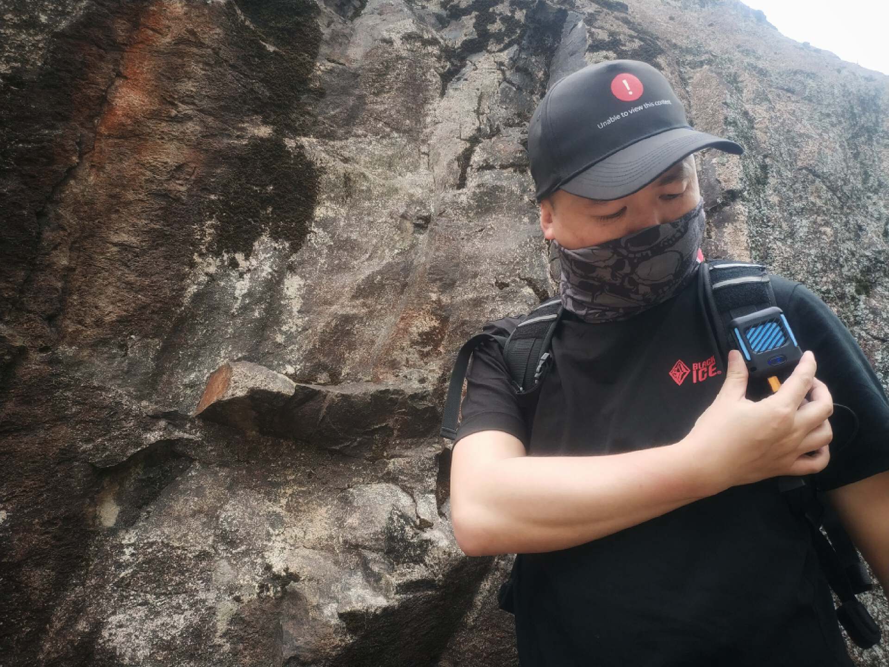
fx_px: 822
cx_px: 444
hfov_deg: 56.8
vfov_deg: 44.2
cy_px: 334
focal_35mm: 32
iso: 170
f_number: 2
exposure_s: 1/278
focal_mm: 4.5
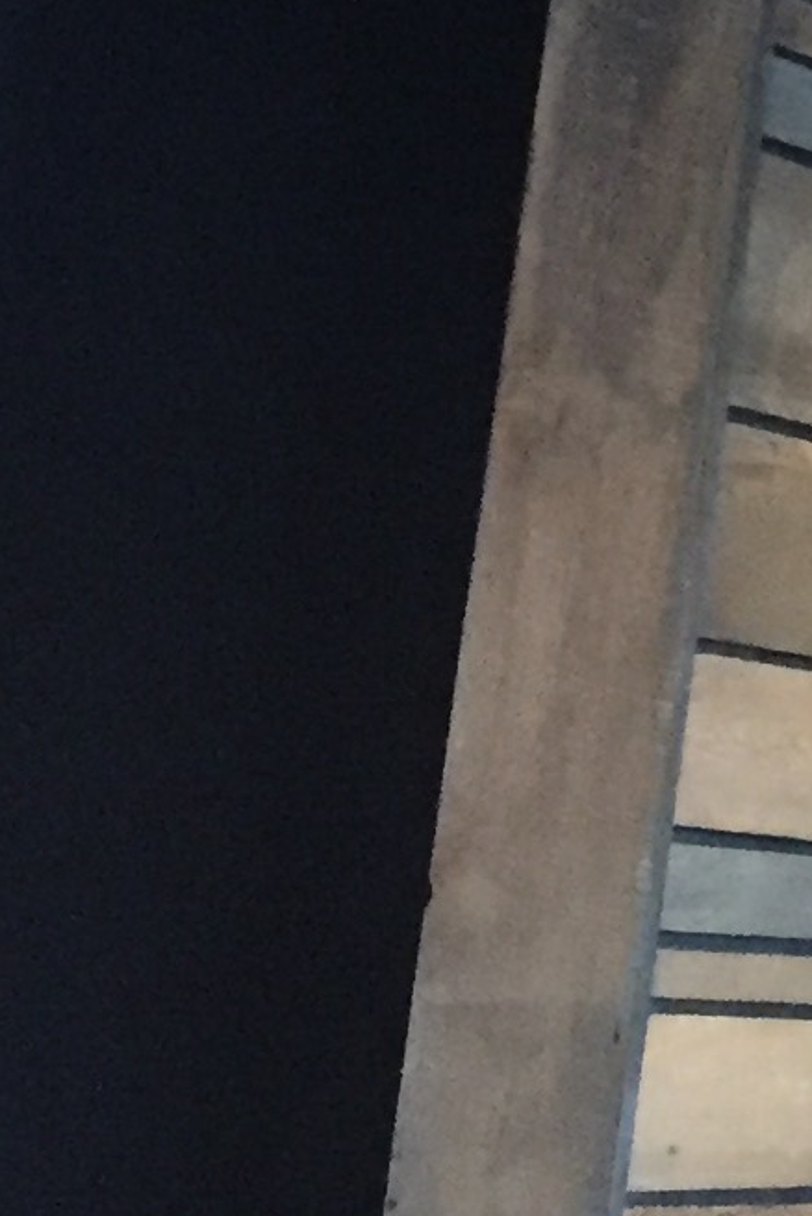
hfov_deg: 7.7
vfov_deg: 13.4
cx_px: 2594
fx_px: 5069
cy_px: -176
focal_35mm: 150
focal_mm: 4.15
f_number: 2.2
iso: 400
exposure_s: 1/15
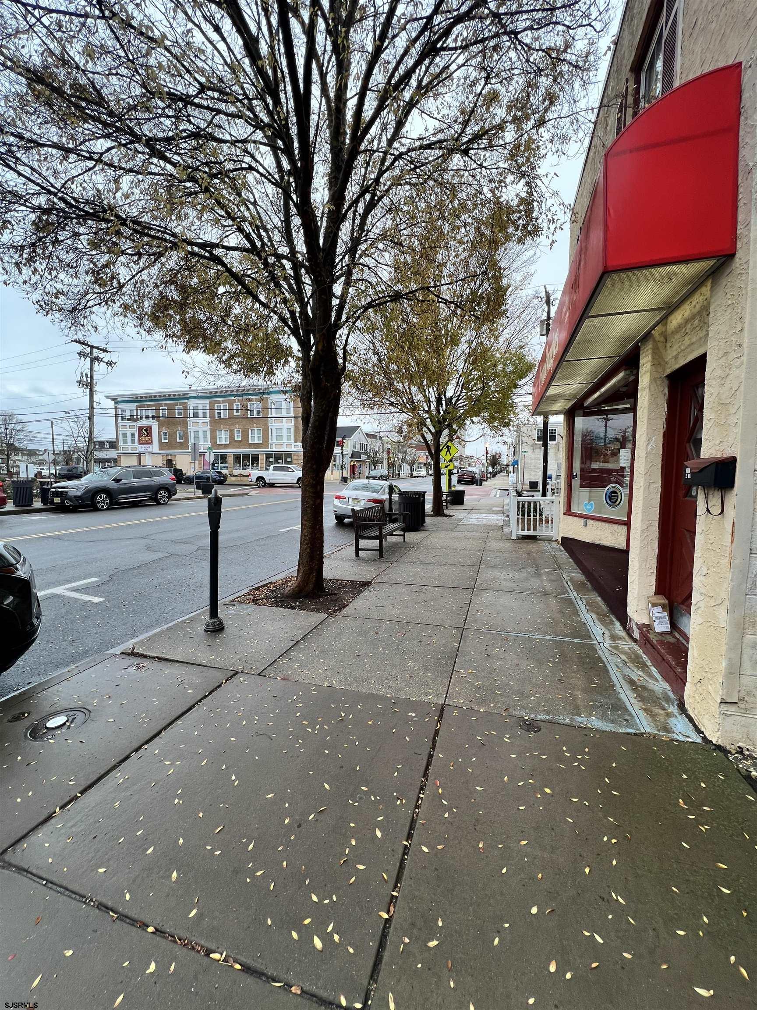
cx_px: 378
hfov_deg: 89.9
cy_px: 505
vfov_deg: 106.2
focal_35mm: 13
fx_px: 379
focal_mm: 1.57
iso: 64
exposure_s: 1/120
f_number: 1.8
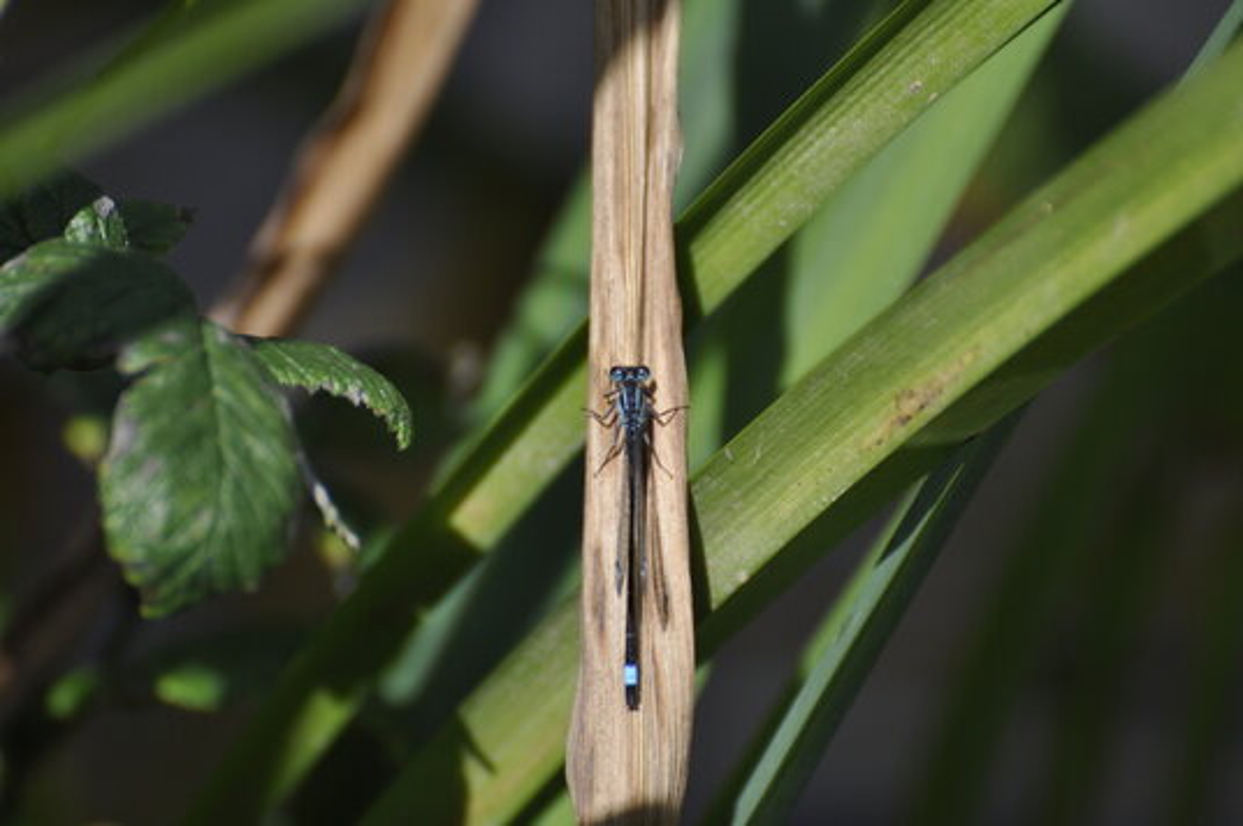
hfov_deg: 4.6
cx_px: 622
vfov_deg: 3.0
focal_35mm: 450
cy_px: 413
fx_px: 15518
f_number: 5.6
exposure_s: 1/800
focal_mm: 300
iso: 200
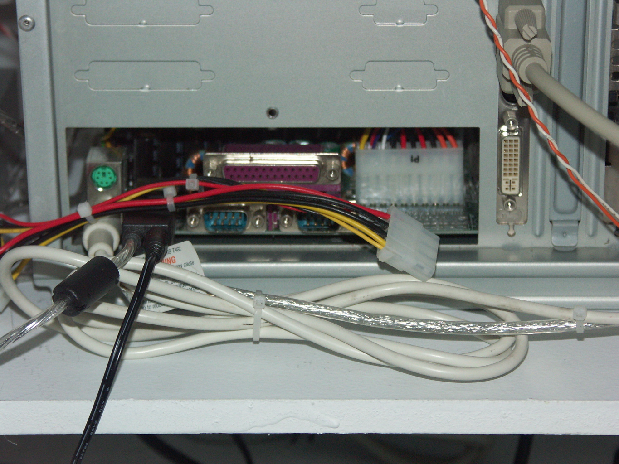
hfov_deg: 16.3
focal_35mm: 121
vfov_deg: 12.2
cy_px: 232
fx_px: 2164
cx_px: 310
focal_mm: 30.75
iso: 200
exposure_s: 1/125
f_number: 3.2
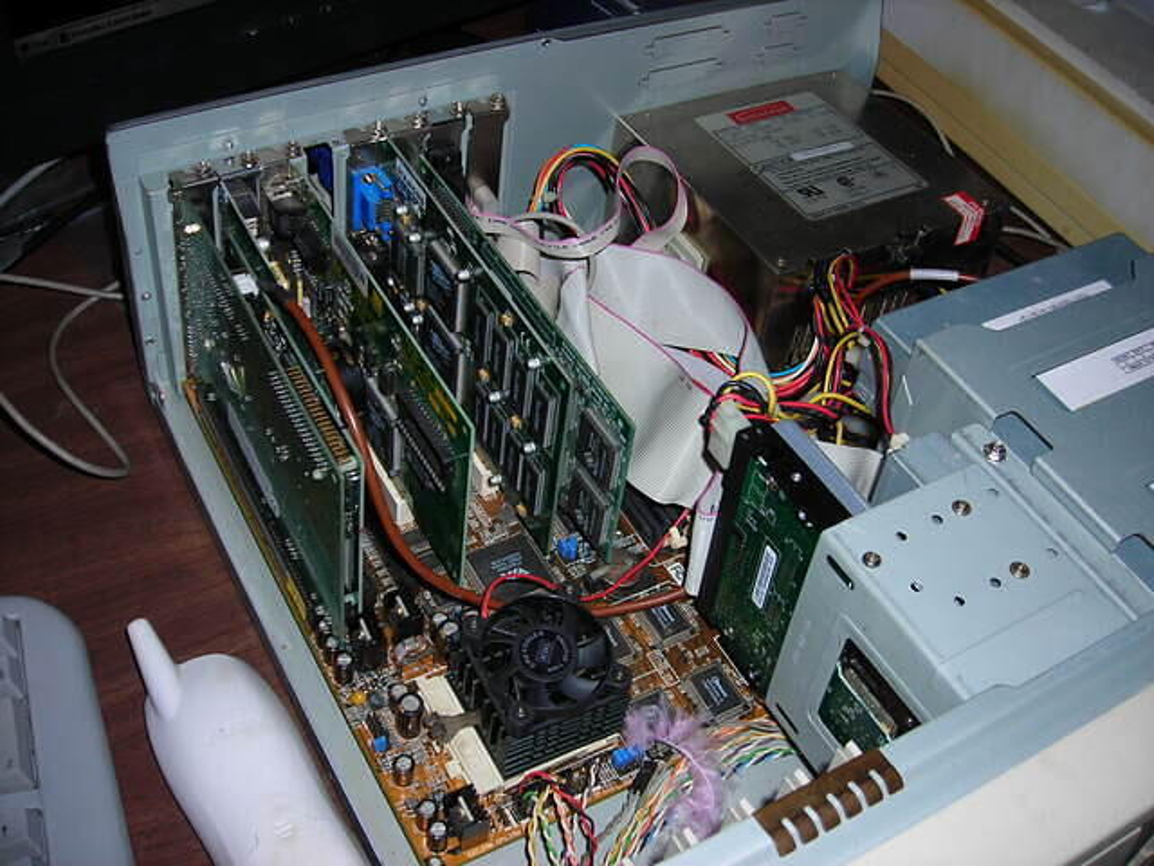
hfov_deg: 49.0
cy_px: 433
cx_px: 577
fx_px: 1267
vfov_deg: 37.7
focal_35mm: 38
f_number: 3.2
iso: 50
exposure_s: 1/60.1
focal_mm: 6.3
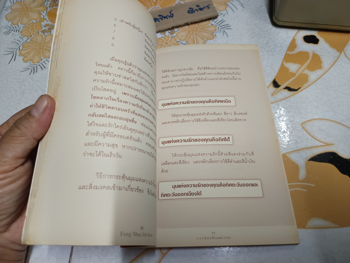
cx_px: 175
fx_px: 243
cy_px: 132
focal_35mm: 24
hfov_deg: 71.6
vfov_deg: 56.8
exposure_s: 1/50
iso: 1190
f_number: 1.7
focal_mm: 5.31
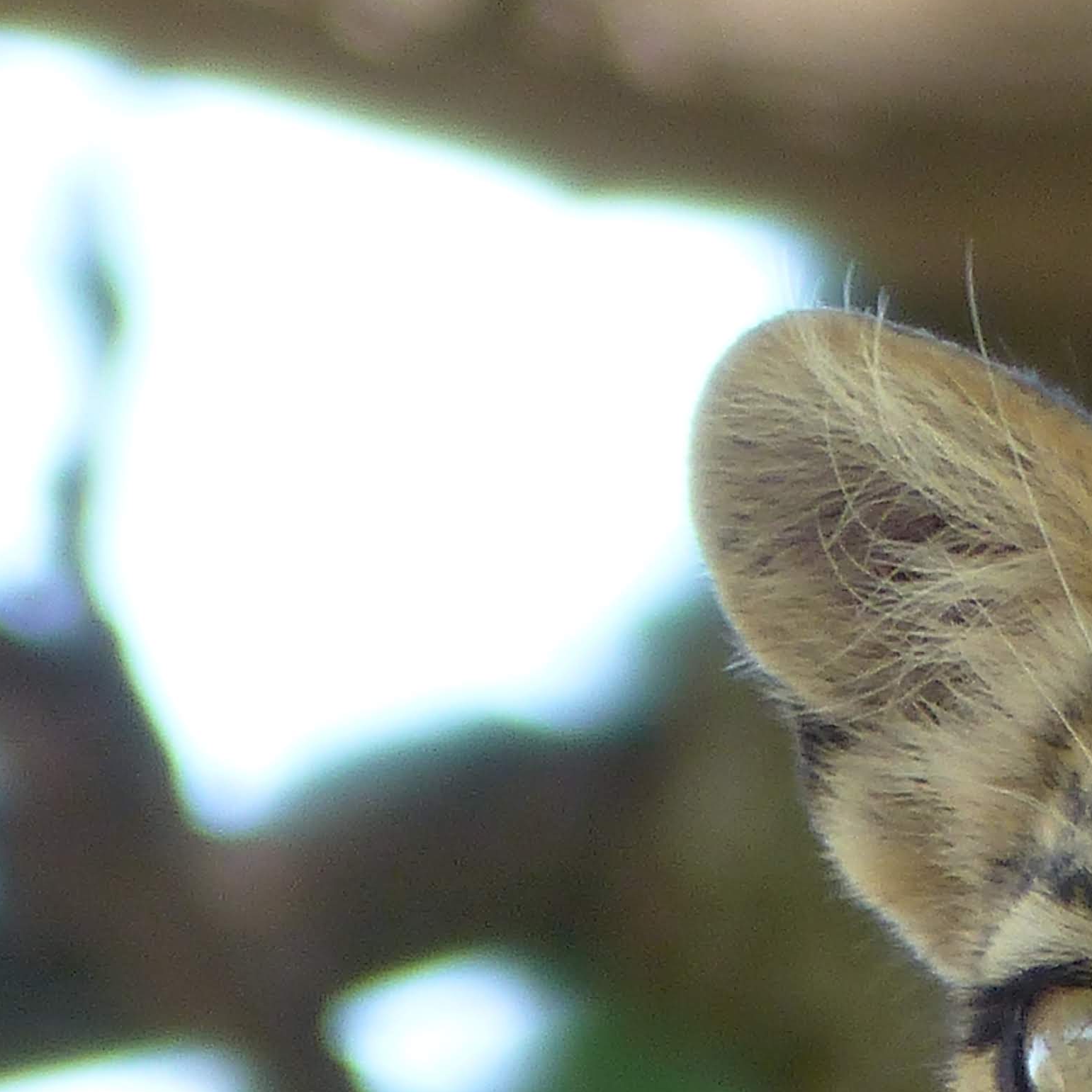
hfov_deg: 0.6
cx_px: 1392
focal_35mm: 2753
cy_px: 1034
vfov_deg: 0.6
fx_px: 98256
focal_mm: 108
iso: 100
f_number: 2.8
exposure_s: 1/200
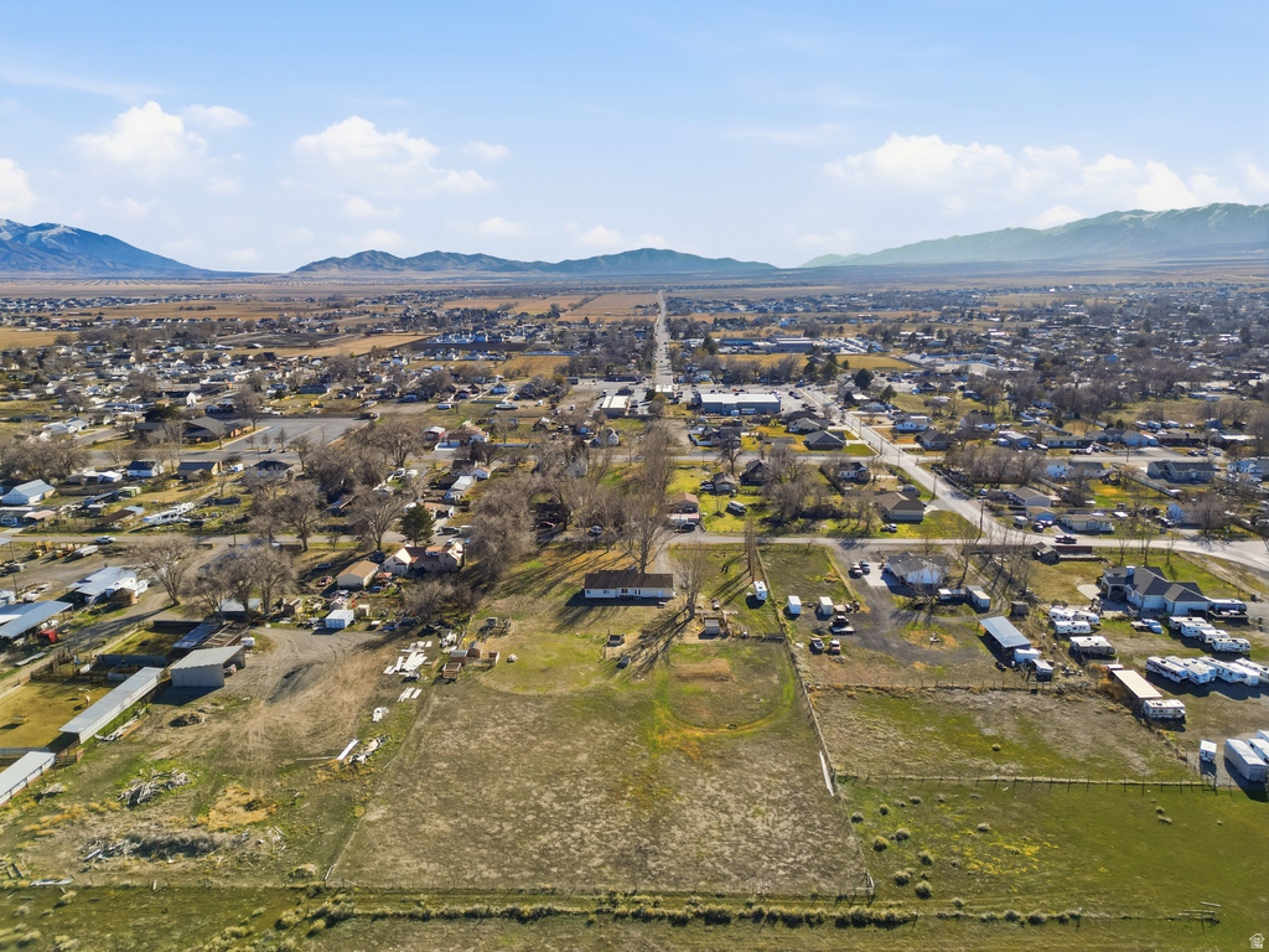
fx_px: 880
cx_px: 634
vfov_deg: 56.8
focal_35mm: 24
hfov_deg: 71.6
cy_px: 476
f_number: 1.7
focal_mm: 6.7
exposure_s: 1/8000
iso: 160
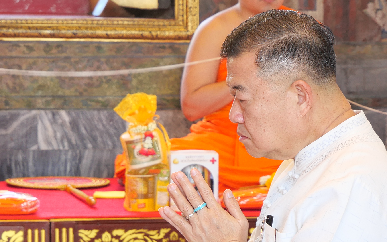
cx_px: 196
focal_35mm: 269
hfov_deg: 7.8
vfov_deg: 4.9
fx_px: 2837
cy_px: 188
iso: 200
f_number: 5.6
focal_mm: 60
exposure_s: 1/5
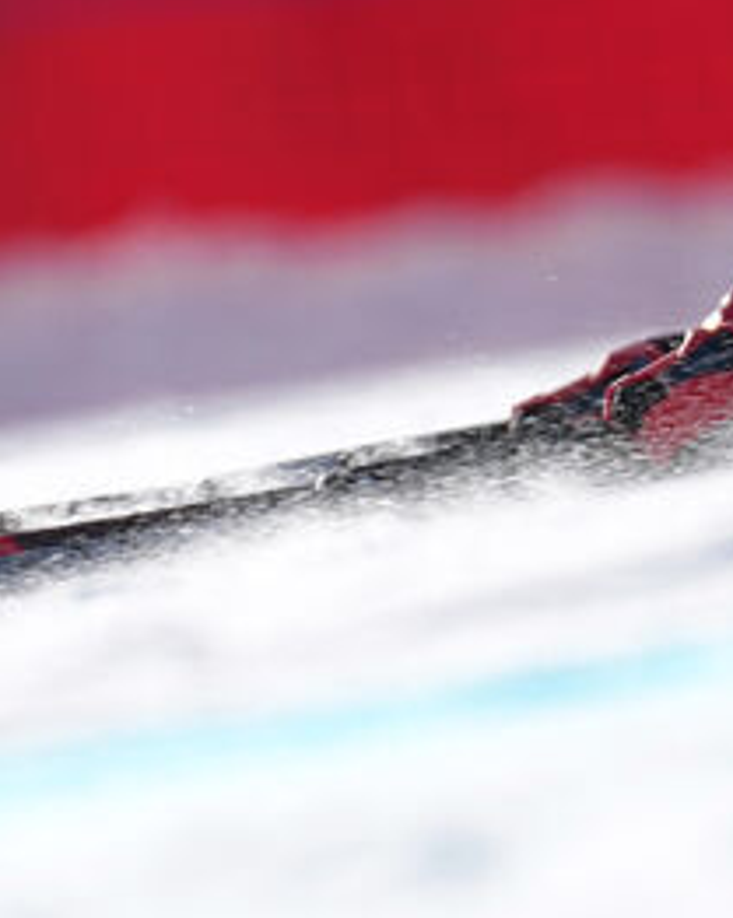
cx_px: 880
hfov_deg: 0.7
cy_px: -140
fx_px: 63131
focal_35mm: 2324
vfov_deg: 0.8
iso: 320
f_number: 4
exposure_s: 1/4000
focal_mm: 600
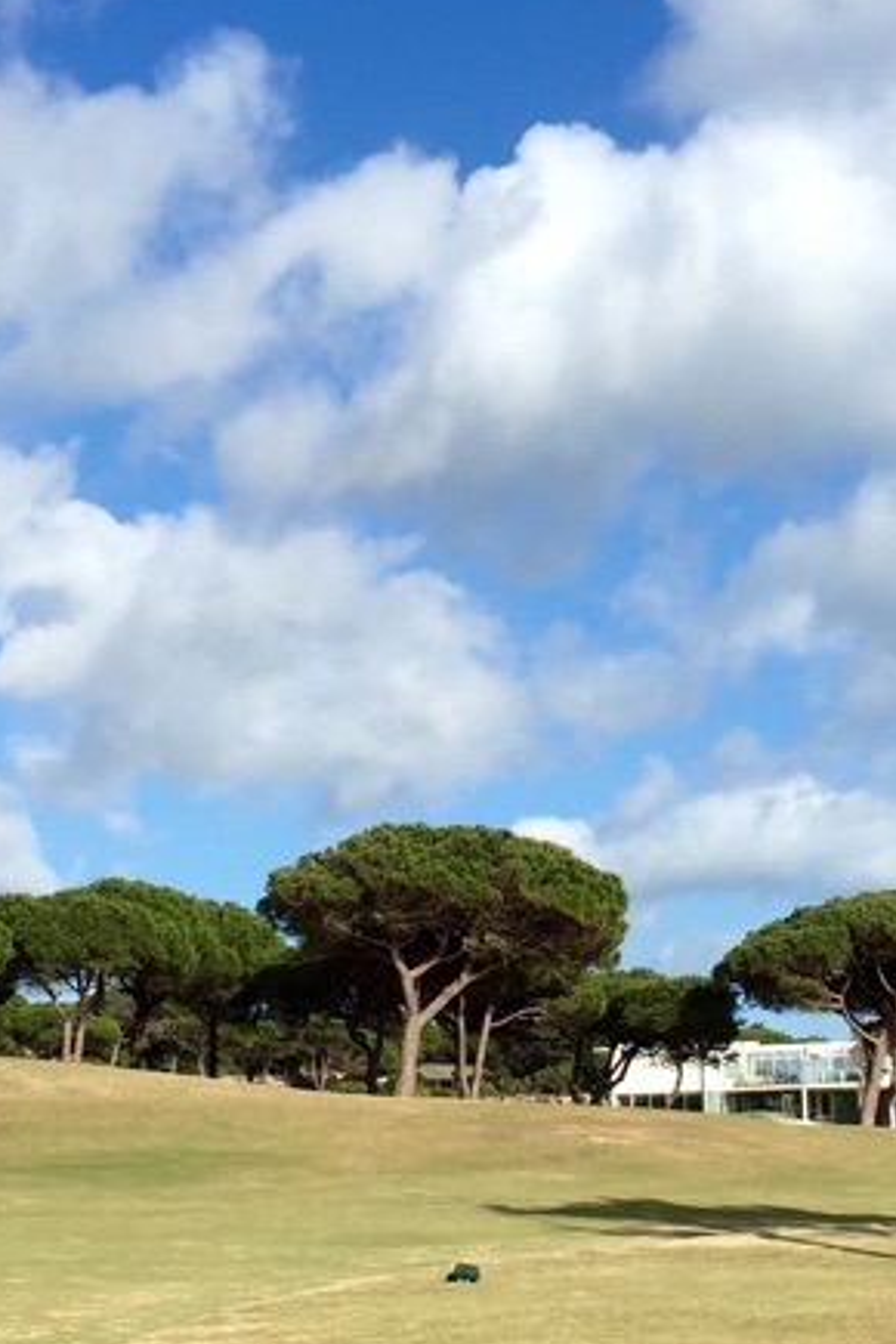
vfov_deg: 28.4
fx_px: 2650
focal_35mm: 71
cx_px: 476
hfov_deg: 19.2
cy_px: 751
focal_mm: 4.15
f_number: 2.2
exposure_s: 1/2326
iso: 32
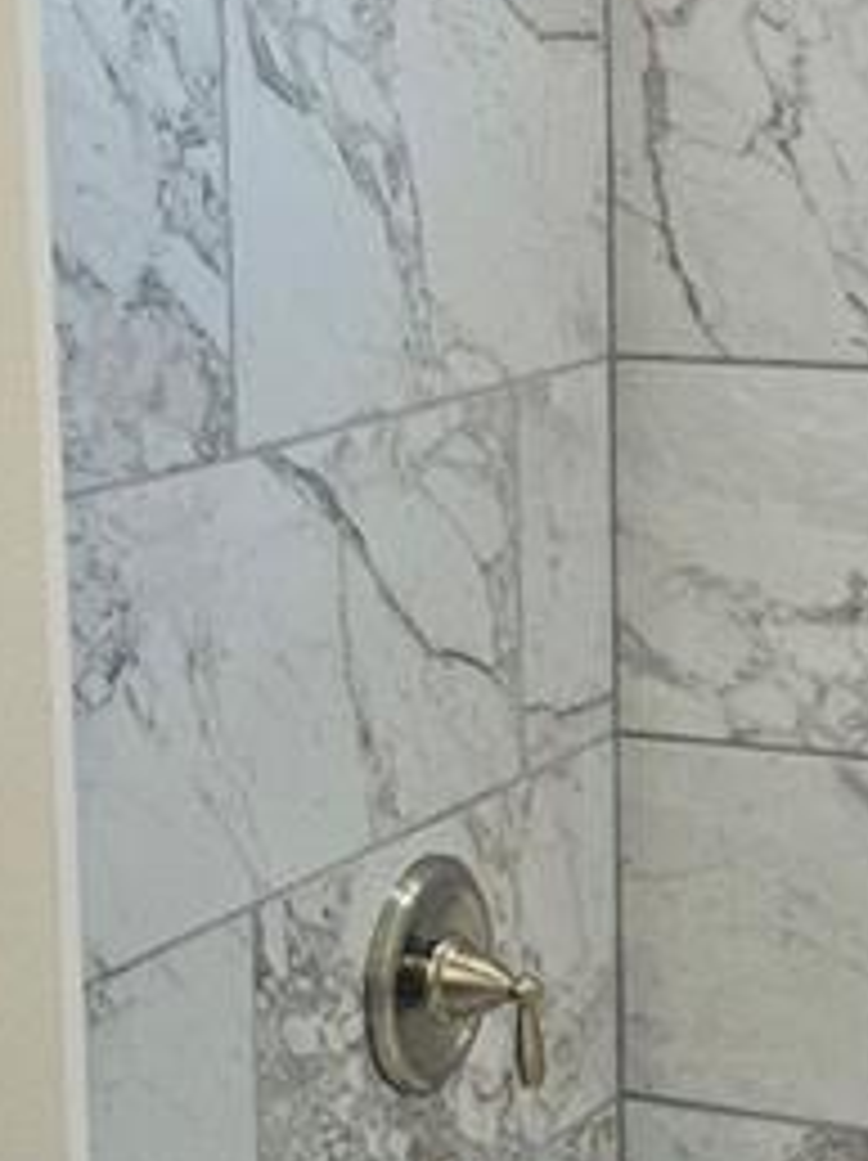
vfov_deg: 18.4
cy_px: 684
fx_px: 3583
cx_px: 481
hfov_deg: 13.8
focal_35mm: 107
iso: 69
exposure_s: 1/60.2
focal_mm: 5.4
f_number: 1.8
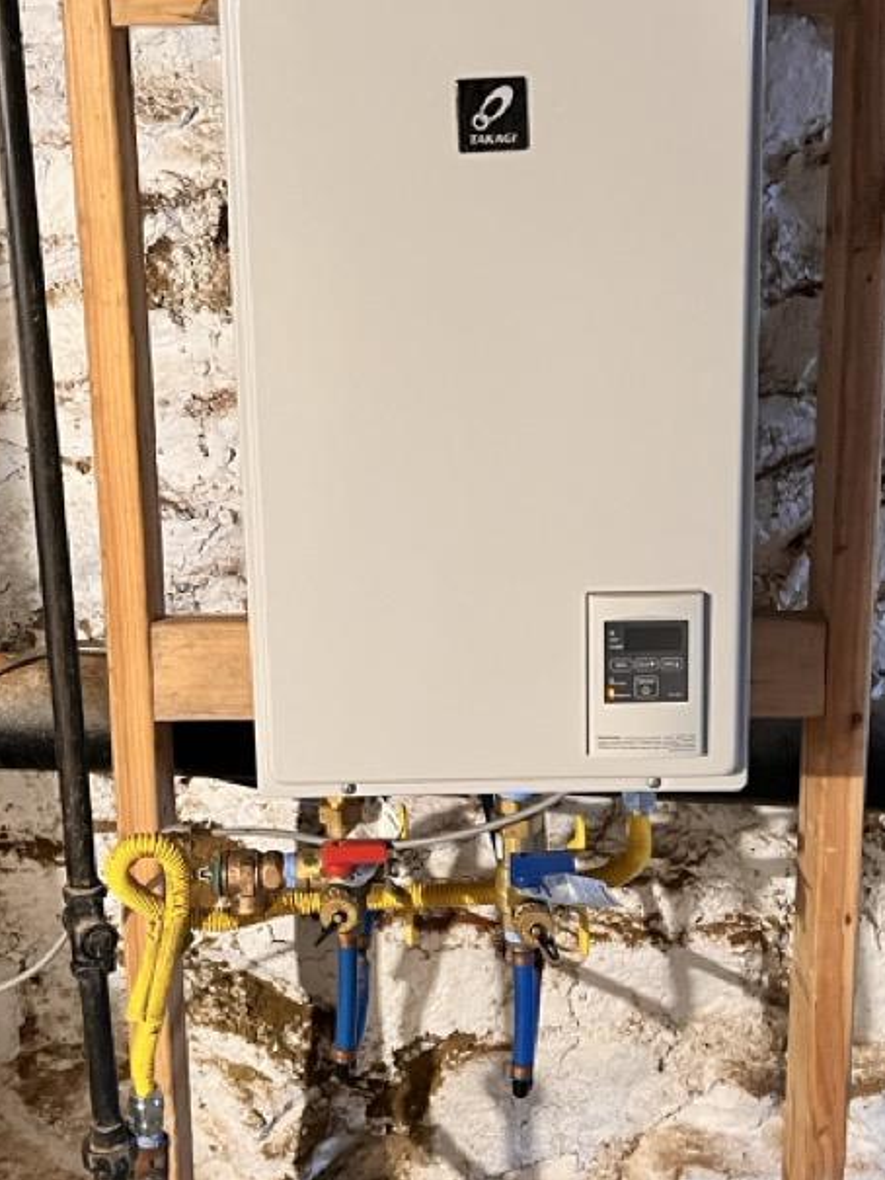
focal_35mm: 55
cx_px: 458
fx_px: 1874
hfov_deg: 26.6
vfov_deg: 34.9
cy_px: 529
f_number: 1.5
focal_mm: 5.7
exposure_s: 1/40
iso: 640
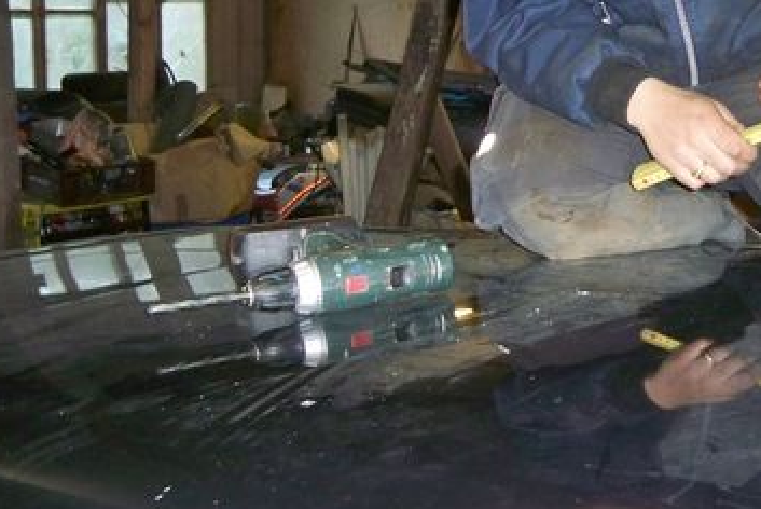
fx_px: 1417
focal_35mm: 67
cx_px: 524
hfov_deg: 29.8
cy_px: 113
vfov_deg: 20.2
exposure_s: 1/30
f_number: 3.1
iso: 320
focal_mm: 7.9
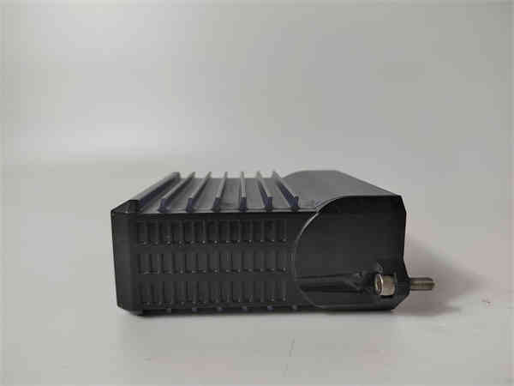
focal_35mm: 23
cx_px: 257
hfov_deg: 73.9
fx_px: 342
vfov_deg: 58.9
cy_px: 193
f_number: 1.9
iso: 353
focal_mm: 5.52
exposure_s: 1/120
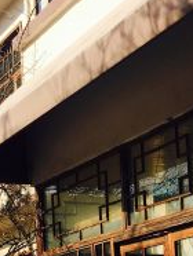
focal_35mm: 109
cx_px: 85
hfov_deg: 13.6
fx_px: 808
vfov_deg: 17.4
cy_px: 286
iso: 25
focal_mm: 4.15
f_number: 2.2
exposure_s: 1/1054
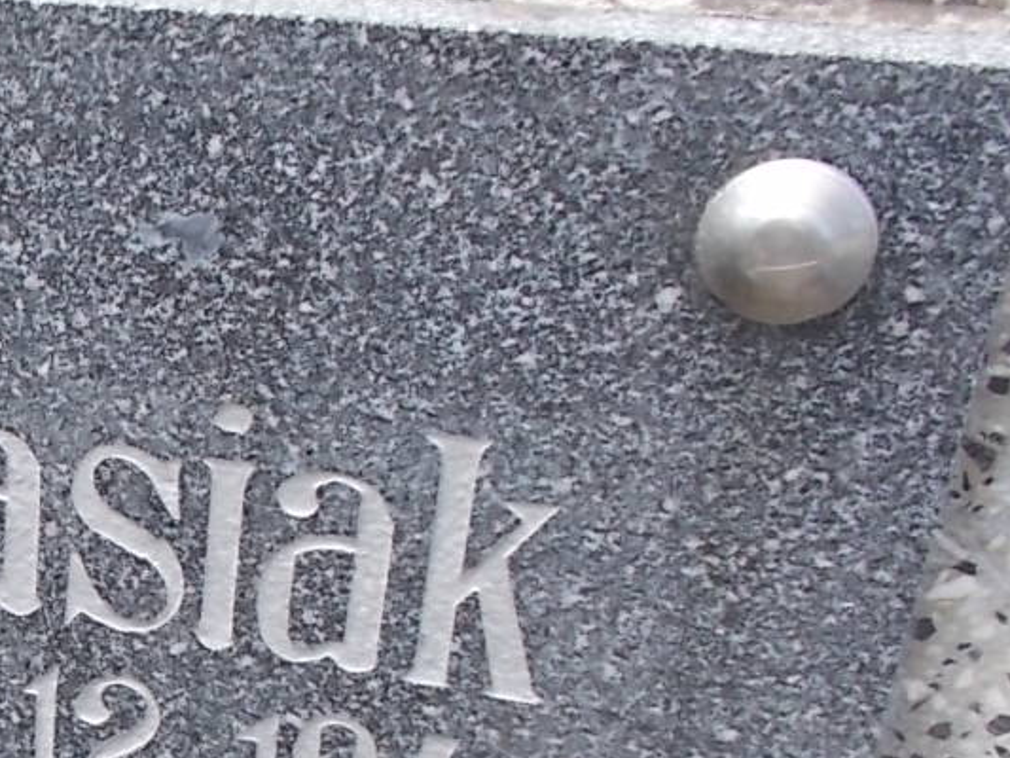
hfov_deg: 22.3
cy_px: 764
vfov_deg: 18.4
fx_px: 2276
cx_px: -320
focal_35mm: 78
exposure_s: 1/200
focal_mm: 4.6
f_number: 3.2
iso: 80
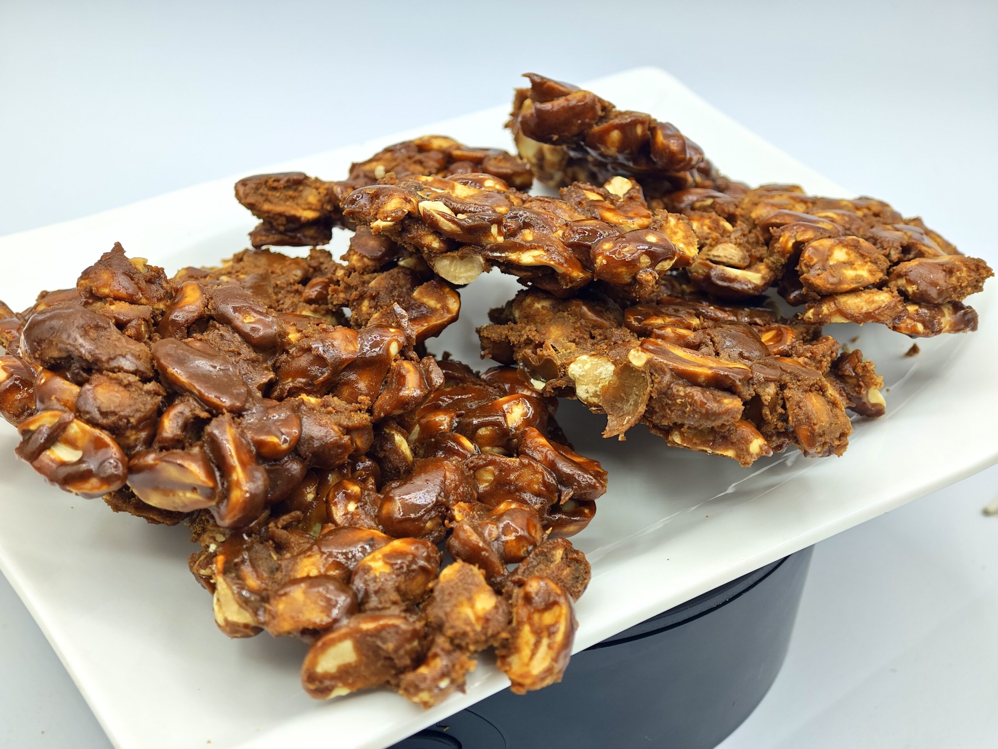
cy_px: 374
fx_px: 1730
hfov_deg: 32.2
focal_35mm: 60
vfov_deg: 24.4
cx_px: 499
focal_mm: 9
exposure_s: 1/100
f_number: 2
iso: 50
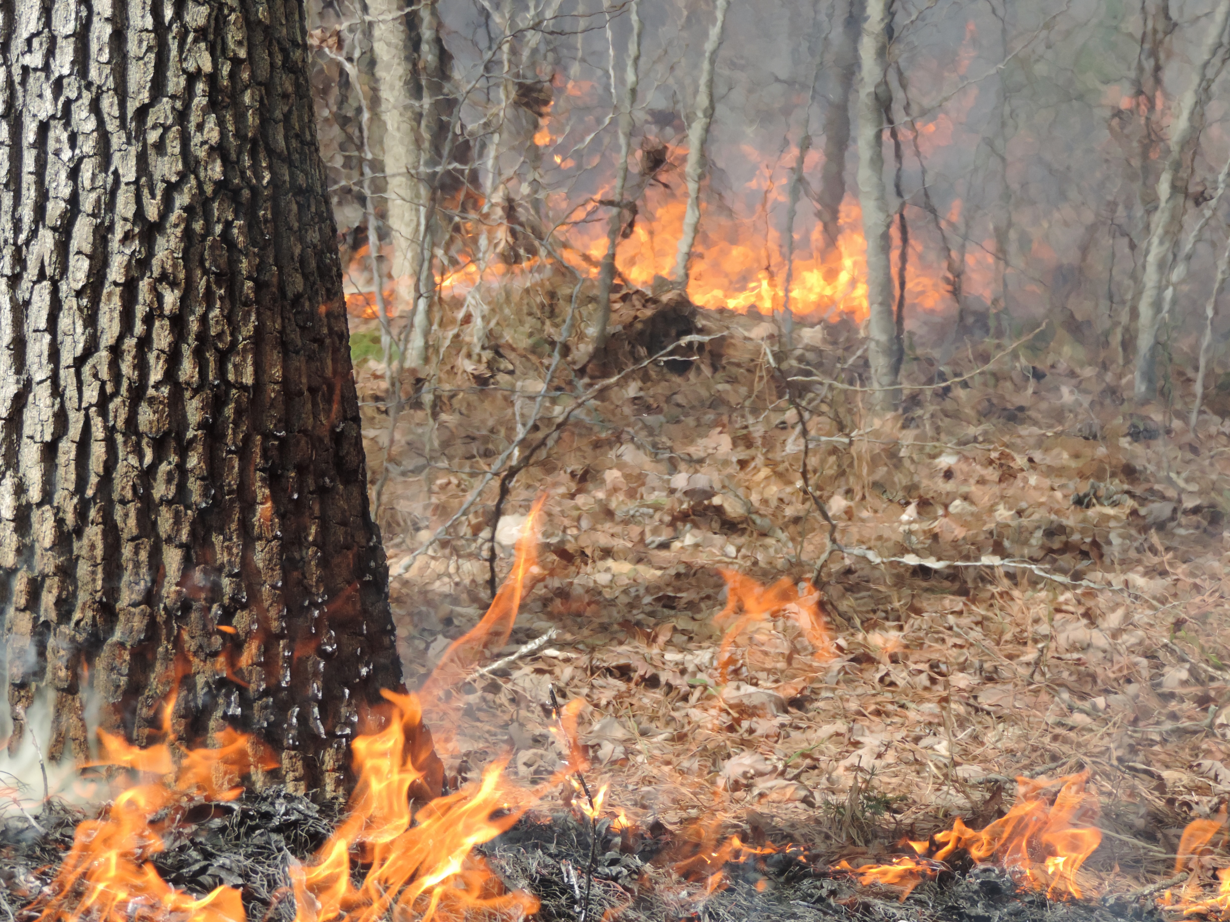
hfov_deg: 13.6
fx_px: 5152
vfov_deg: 10.2
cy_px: 461
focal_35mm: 145
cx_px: 615
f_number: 4.4
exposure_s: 1/500
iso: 280
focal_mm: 25.8
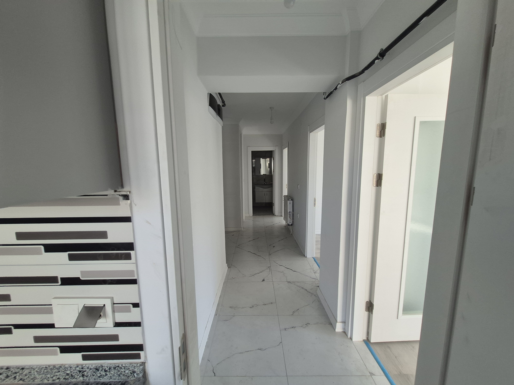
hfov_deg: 106.2
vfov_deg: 89.9
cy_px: 192
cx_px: 257
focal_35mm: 13
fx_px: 193
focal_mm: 1.74
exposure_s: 1/100
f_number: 2.2
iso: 100
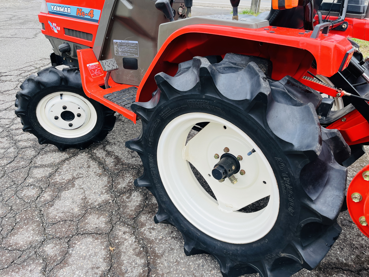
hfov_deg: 67.3
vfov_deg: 53.1
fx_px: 277
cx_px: 184
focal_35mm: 26
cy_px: 138
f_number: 1.6
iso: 50
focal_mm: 5.1
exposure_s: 1/493
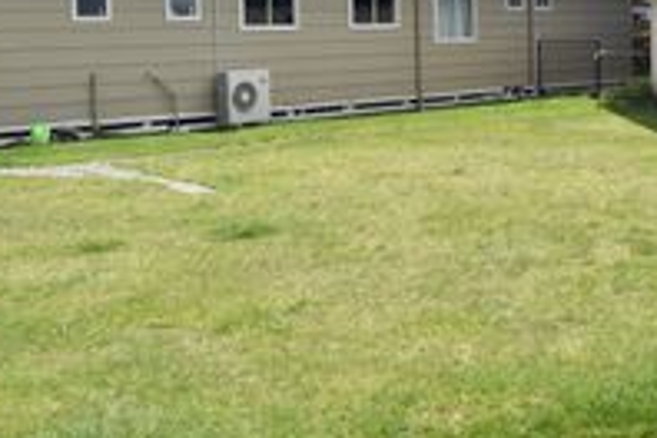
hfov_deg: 35.0
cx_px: 358
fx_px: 1040
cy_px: 75
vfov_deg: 23.4
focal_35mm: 57
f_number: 11
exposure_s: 1/500
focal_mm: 16
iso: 200
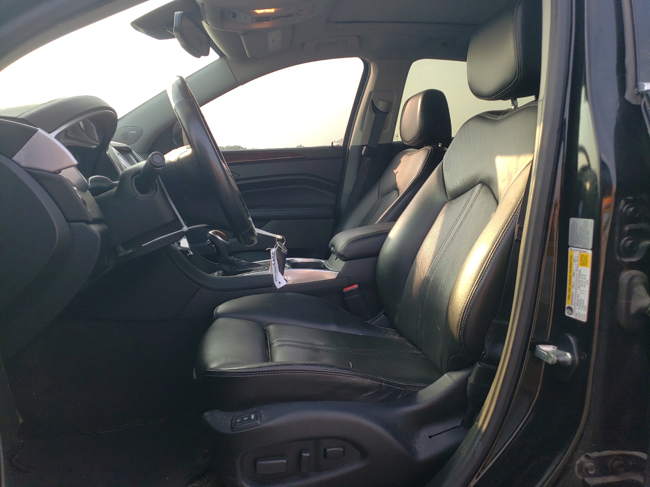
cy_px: 244
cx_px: 325
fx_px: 488
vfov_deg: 53.1
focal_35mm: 26
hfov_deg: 67.3
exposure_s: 1/476
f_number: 1.5
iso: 50
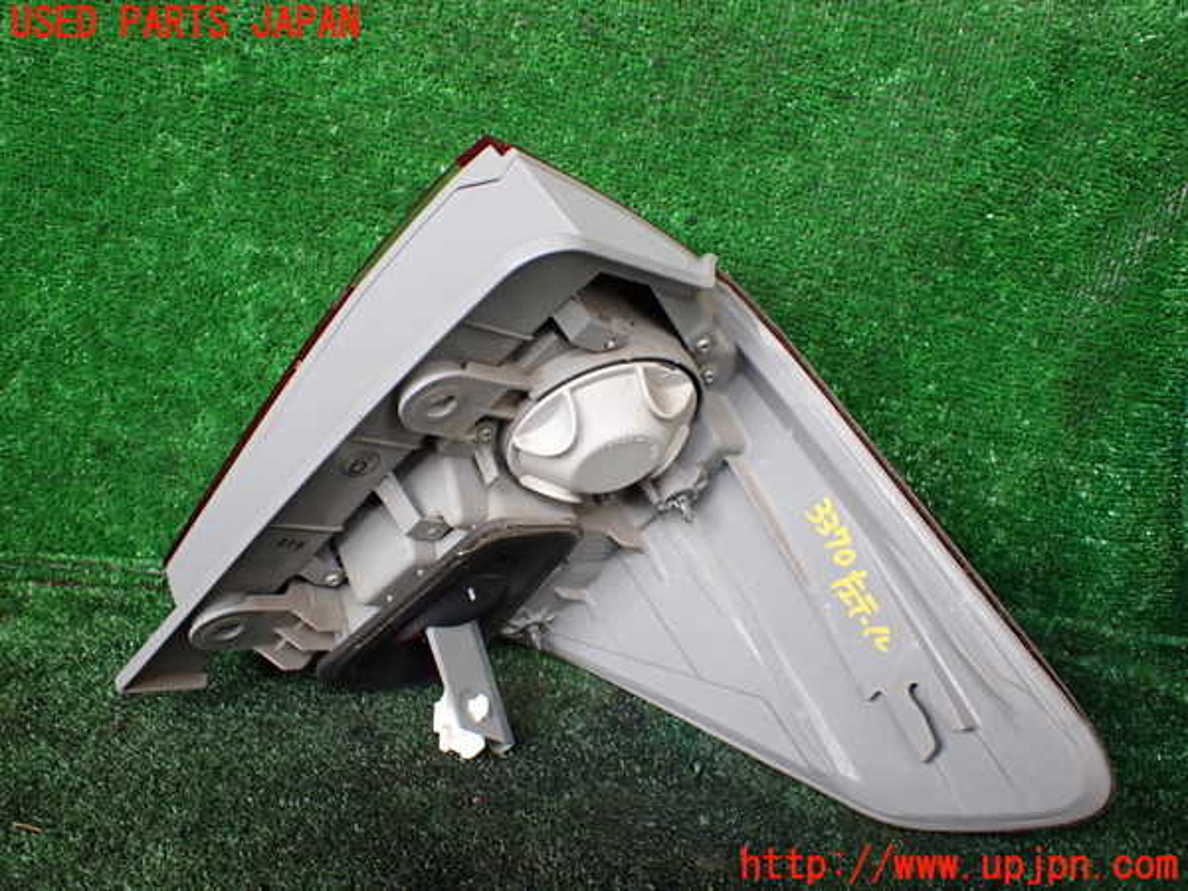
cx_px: 594
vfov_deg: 46.8
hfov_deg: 60.0
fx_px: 1030
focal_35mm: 30
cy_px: 446
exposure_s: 1/125
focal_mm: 5.4
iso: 320
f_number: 2.3
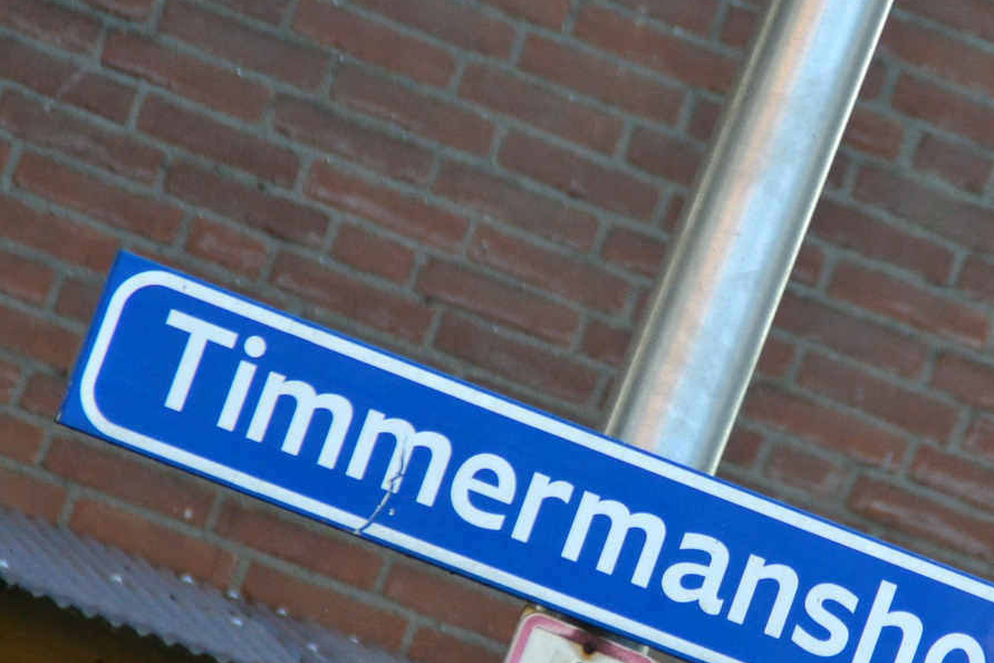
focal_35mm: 539
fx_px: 14881
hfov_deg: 3.8
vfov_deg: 2.6
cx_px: 677
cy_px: 457
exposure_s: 1/320
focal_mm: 200
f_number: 6.3
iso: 1600
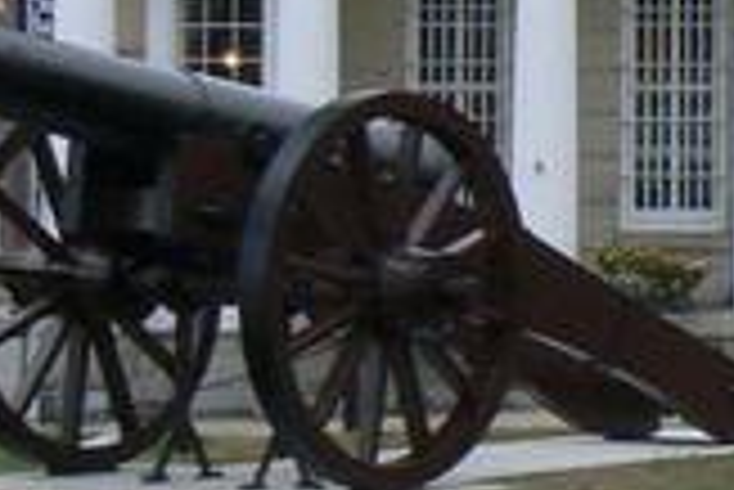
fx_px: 3000
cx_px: 1108
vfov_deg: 9.3
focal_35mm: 147
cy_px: 31
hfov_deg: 13.2
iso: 100
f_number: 8
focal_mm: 6
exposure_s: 1/30
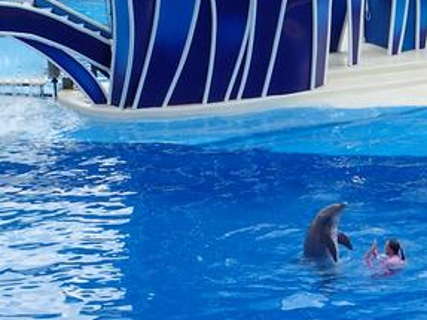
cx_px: 323
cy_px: 241
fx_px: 1936
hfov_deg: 12.5
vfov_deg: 9.4
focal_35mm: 157
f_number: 4.9
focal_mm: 18
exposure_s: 1/500
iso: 320
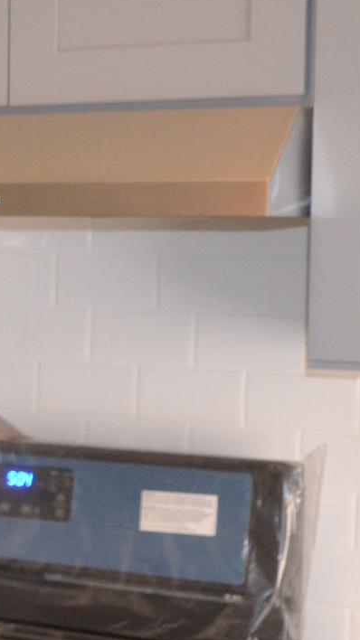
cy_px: 408
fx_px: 1698
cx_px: -300
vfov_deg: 21.3
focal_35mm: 100
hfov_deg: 11.2
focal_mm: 22
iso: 2000
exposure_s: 1/60
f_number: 3.8
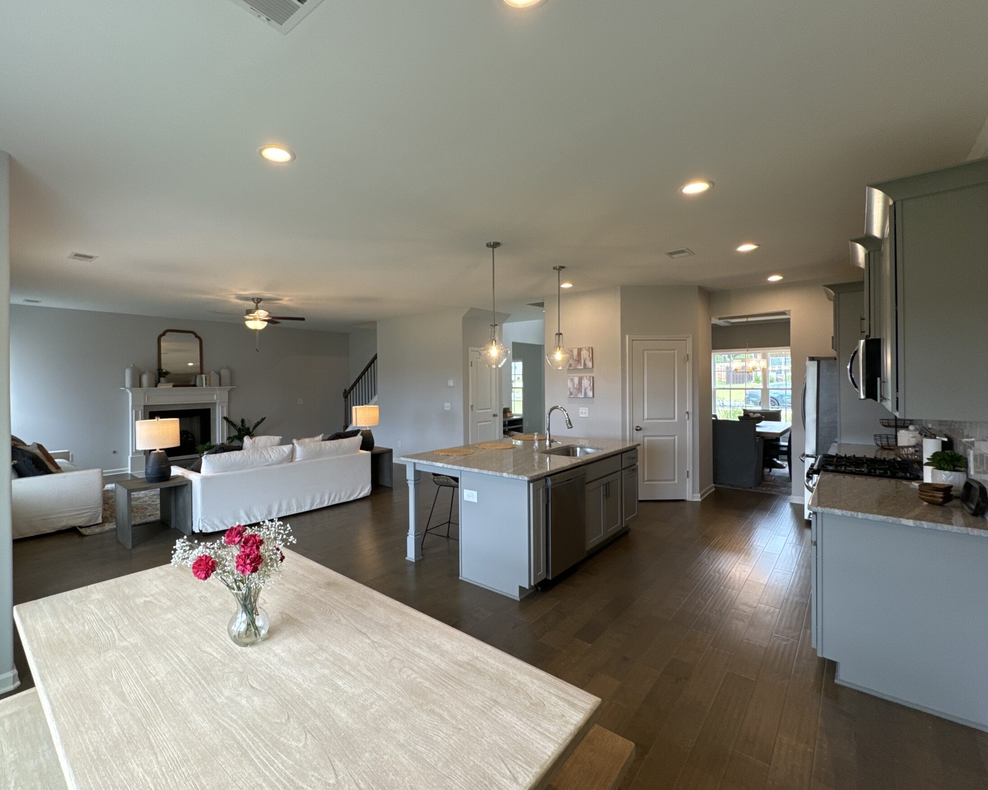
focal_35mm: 16
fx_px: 468
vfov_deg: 80.3
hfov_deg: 92.7
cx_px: 433
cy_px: 379
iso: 160
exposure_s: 1/120
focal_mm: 2.22
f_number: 2.2
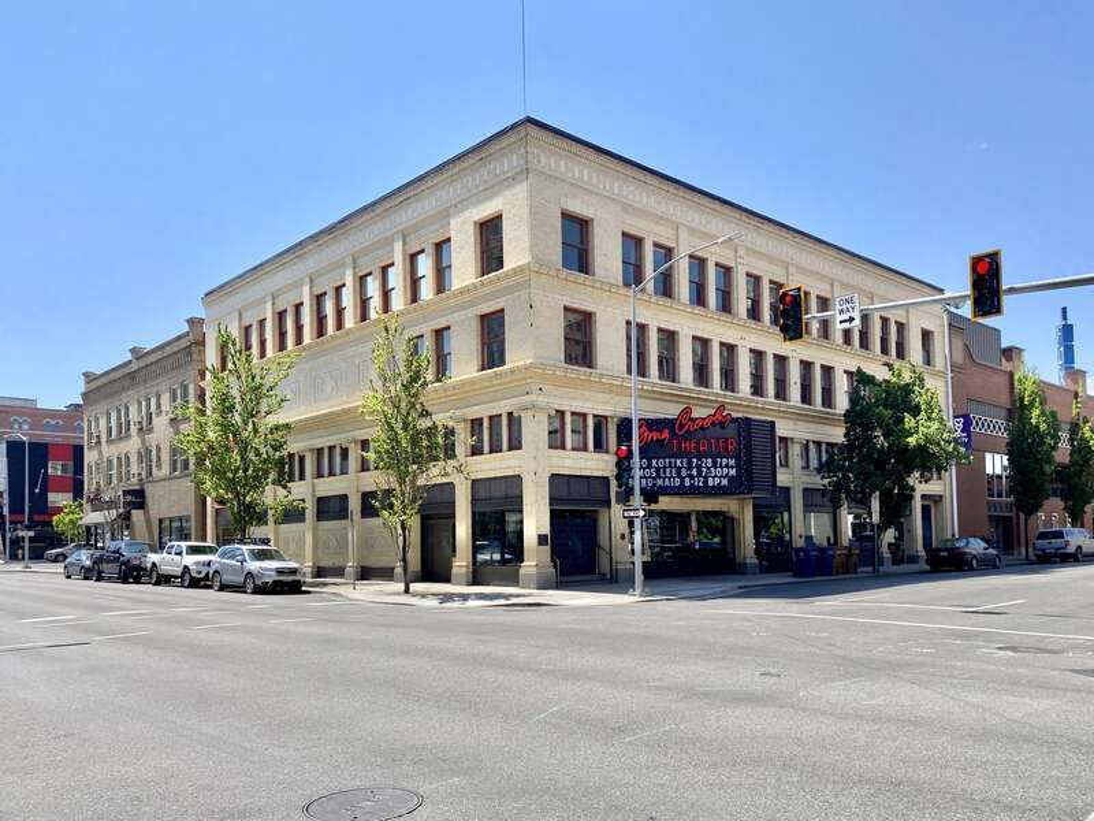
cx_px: 547
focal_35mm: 26
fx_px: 822
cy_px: 410
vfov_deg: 53.1
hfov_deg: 67.3
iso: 32
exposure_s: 1/2410
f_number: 1.8
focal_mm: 4.25
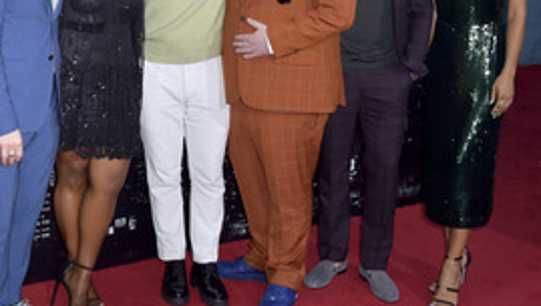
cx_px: 143
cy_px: 60
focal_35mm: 56
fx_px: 804
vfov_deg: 21.3
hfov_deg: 36.4
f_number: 7.1
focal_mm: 32
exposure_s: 1/250
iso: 500
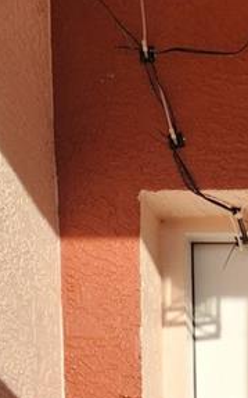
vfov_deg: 17.4
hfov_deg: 12.0
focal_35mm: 102
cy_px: 673
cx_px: 418
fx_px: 1105
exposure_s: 1/697
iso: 20
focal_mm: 5.4
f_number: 1.8
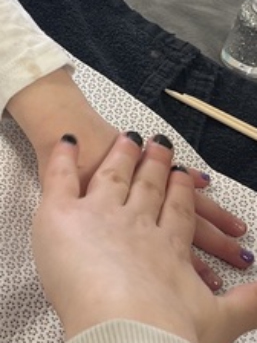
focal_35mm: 119
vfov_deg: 16.0
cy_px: -57
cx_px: -251
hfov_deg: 11.3
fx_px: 1178
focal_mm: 5.1
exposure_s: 1/61
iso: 64
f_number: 1.6
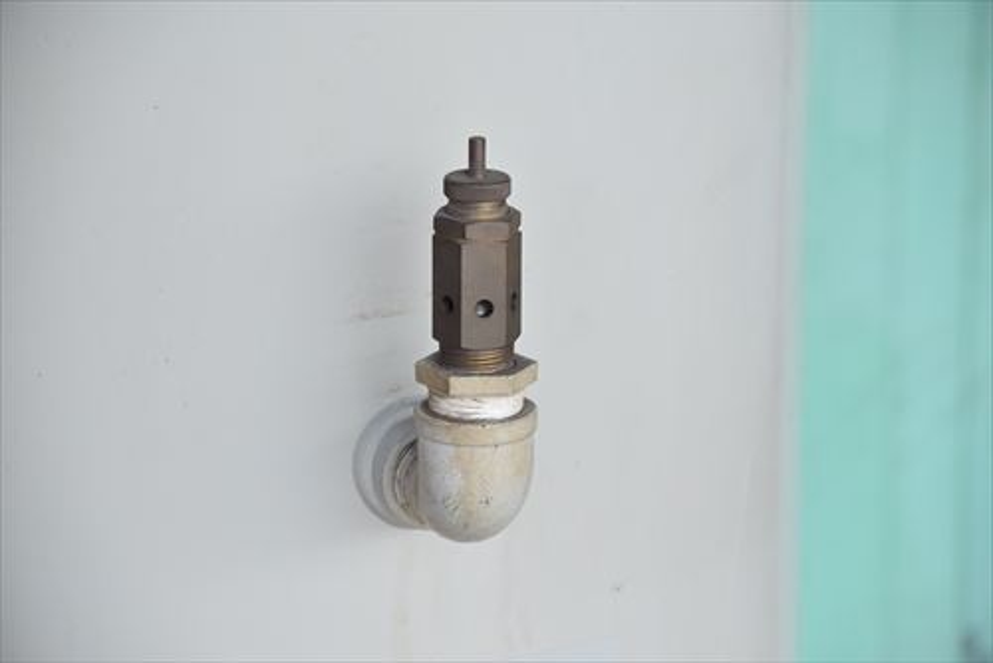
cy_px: 332
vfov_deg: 8.3
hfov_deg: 12.4
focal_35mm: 165
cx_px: 496
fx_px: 4554
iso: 1250
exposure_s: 1/1250
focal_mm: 110
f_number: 6.3
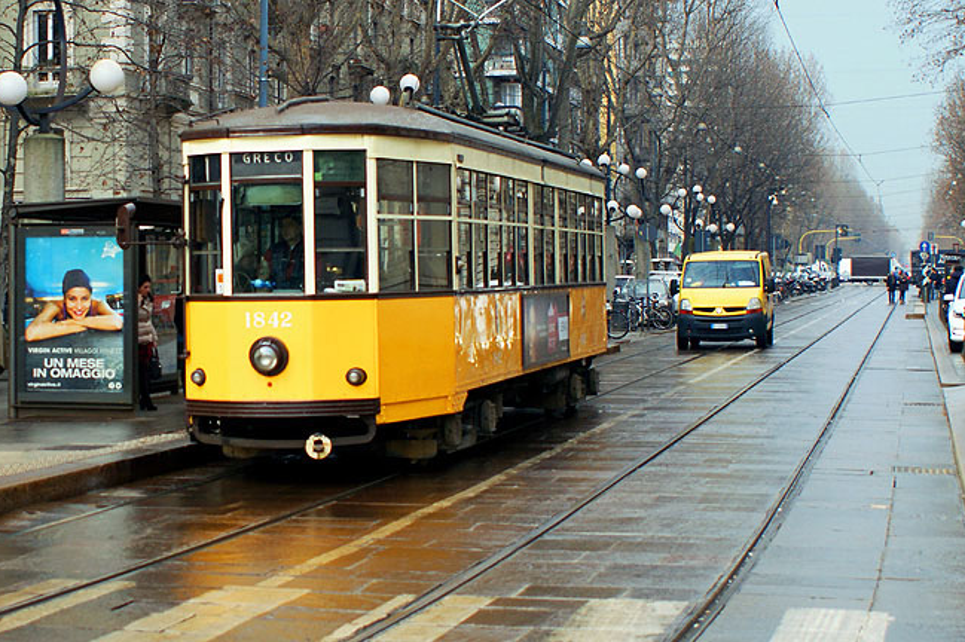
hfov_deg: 24.3
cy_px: 305
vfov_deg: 16.5
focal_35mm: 83
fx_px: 2218
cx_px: 254
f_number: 3.5
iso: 200
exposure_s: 1/320
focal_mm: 35
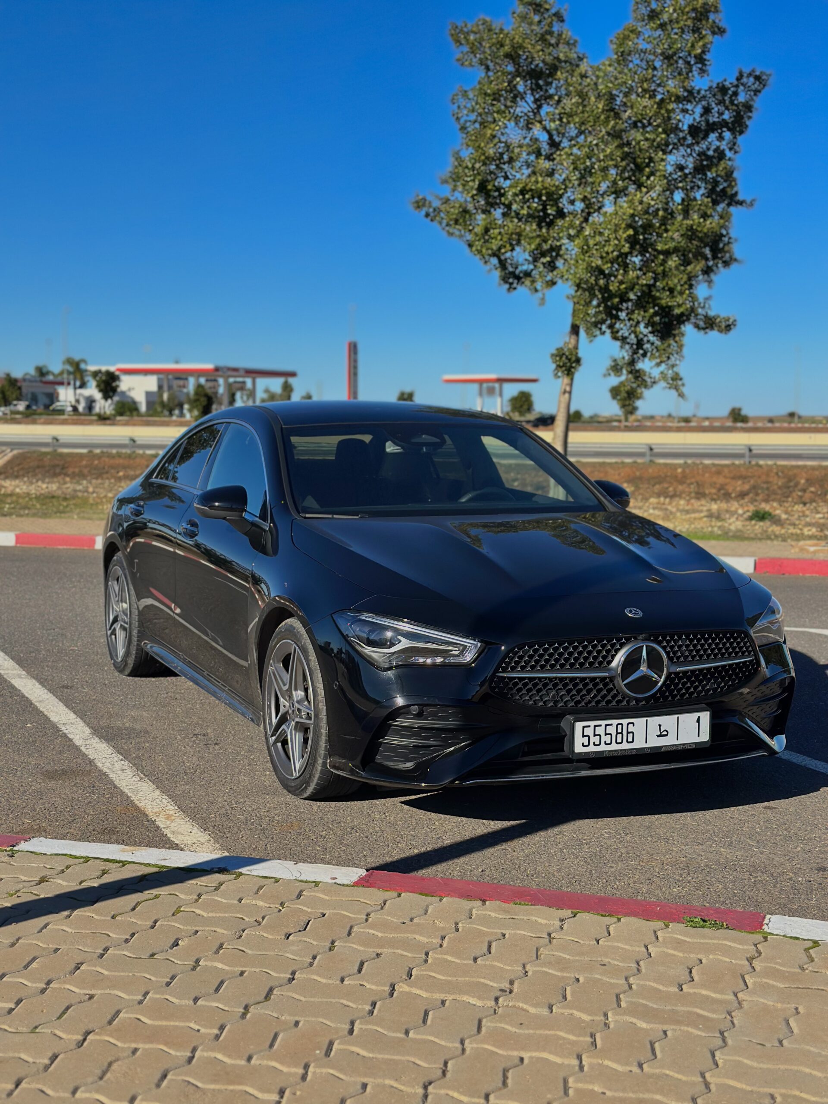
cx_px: 414
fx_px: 1531
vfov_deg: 39.7
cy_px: 552
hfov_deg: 30.3
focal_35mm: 48
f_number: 1.78
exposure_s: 1/6211
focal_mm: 6.86
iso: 80
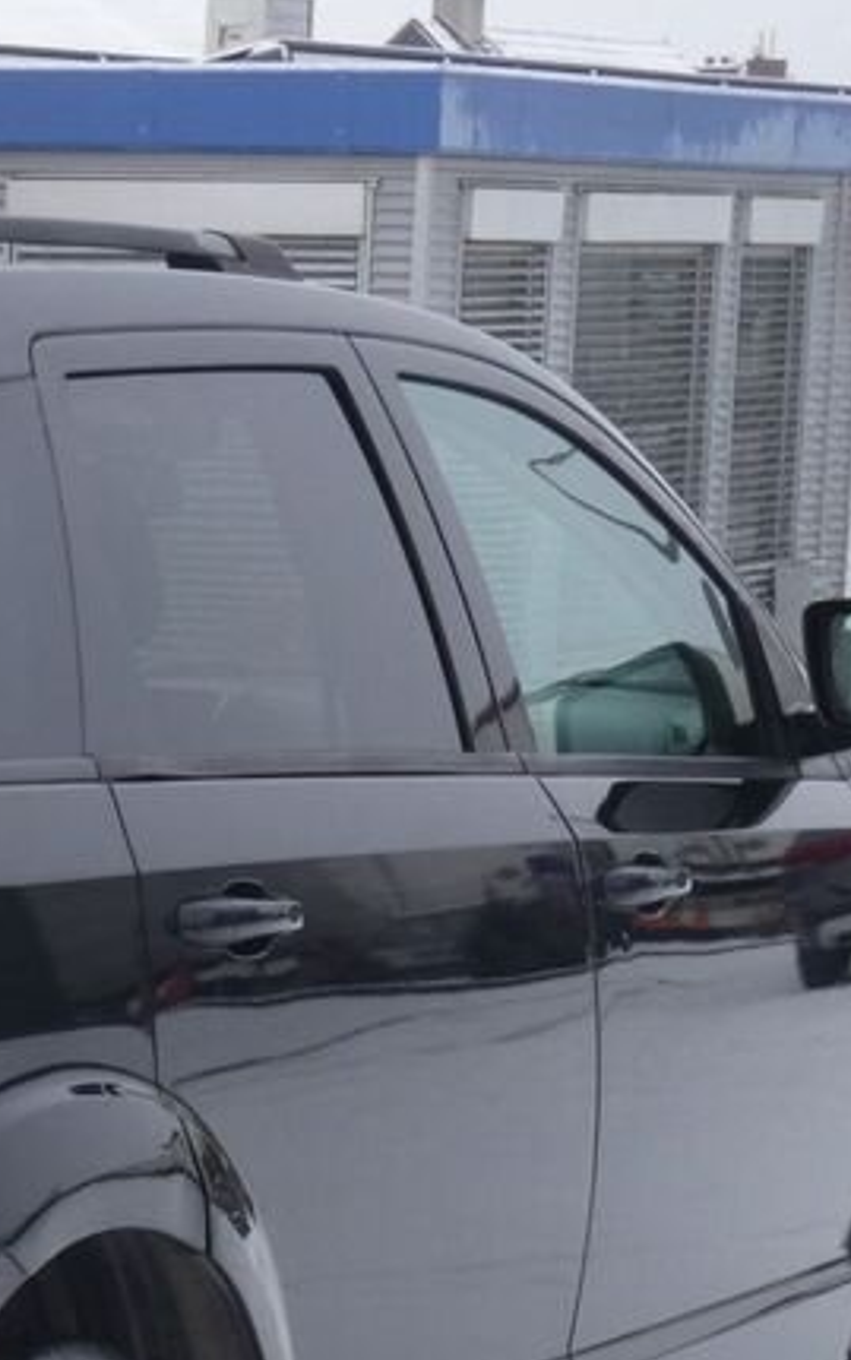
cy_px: 1082
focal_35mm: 154
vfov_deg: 13.5
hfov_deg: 8.3
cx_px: -456
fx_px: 5711
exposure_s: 1/80
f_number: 5.6
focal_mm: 10.8
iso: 160
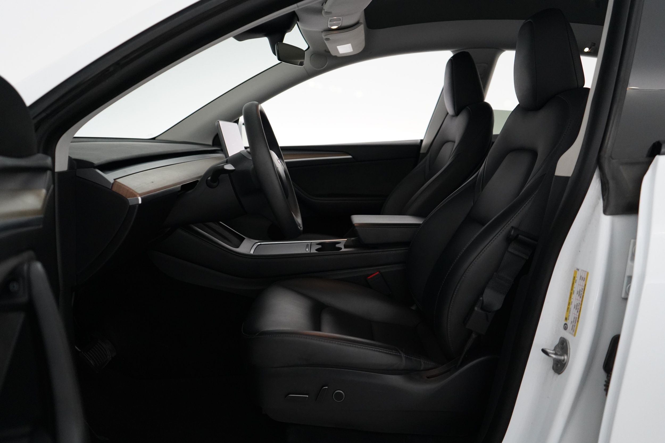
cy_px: 222
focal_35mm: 29
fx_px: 536
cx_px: 332
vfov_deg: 45.0
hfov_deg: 63.7
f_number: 3.5
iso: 5000
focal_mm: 29
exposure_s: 1/160
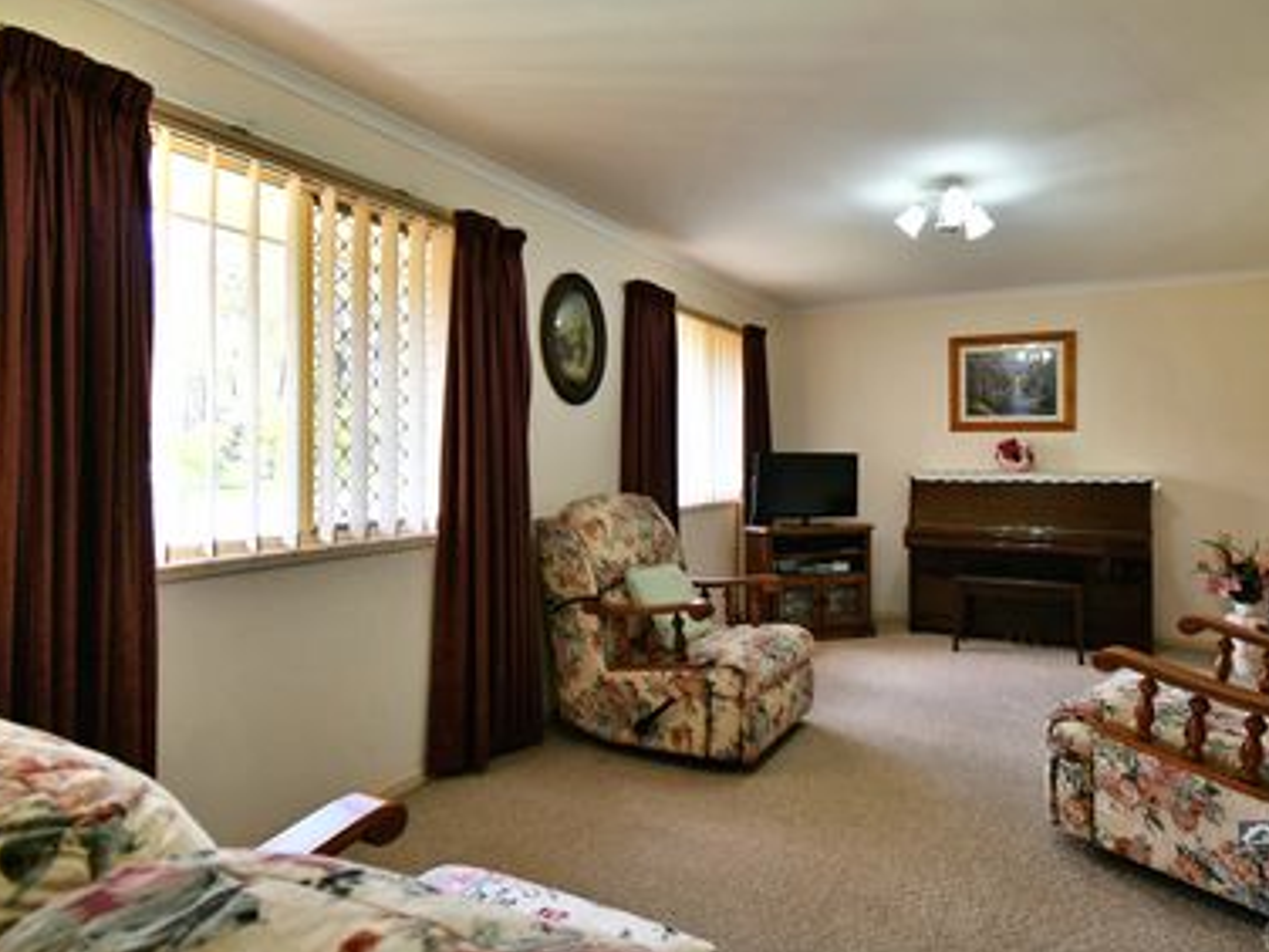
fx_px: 660
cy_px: 464
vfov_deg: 71.6
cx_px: 742
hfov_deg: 87.0
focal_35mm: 18
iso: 100
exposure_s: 1/40
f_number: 4.5
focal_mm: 10
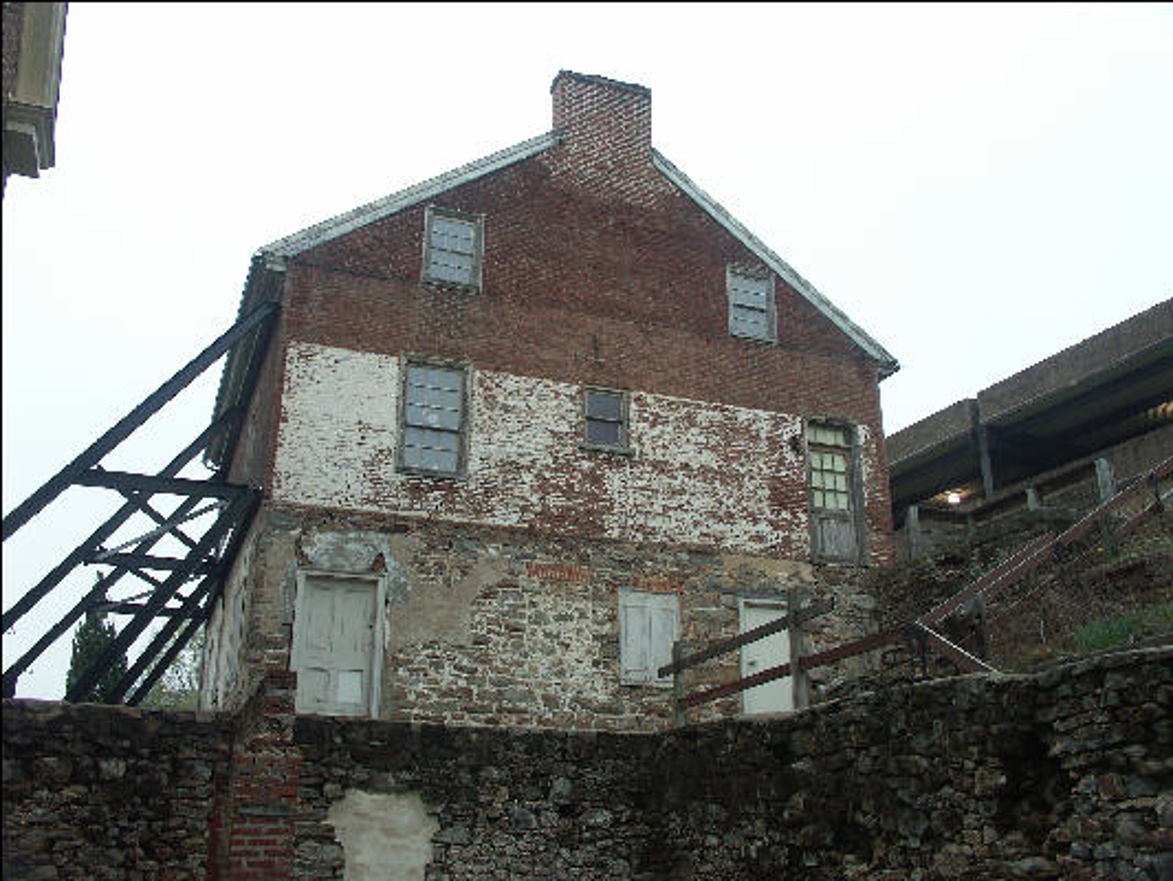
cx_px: 586
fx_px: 1085
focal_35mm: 32
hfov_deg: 56.8
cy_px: 440
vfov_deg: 44.2
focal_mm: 8.32
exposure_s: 1/125
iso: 100
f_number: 4.5
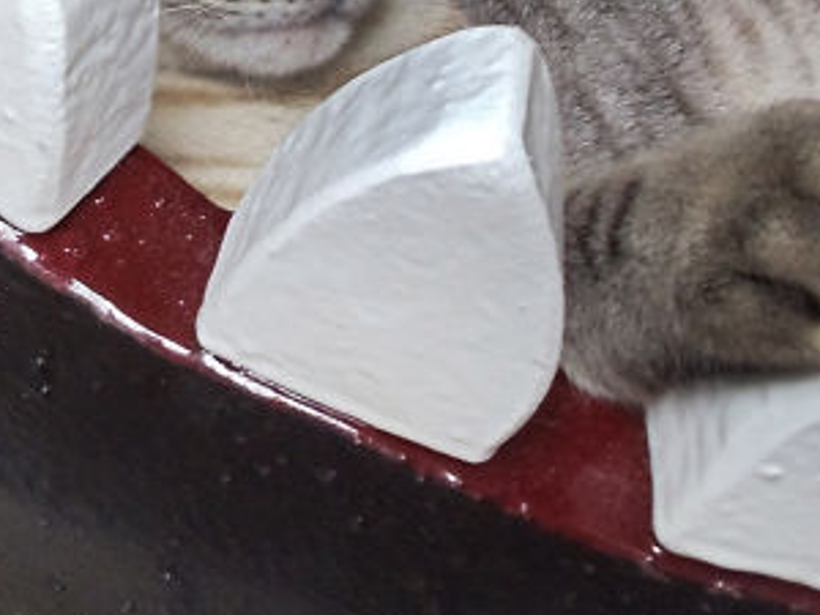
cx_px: -101
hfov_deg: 14.9
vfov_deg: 11.1
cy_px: -257
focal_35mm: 129
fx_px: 3056
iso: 400
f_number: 3.5
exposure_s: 1/25
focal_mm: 6
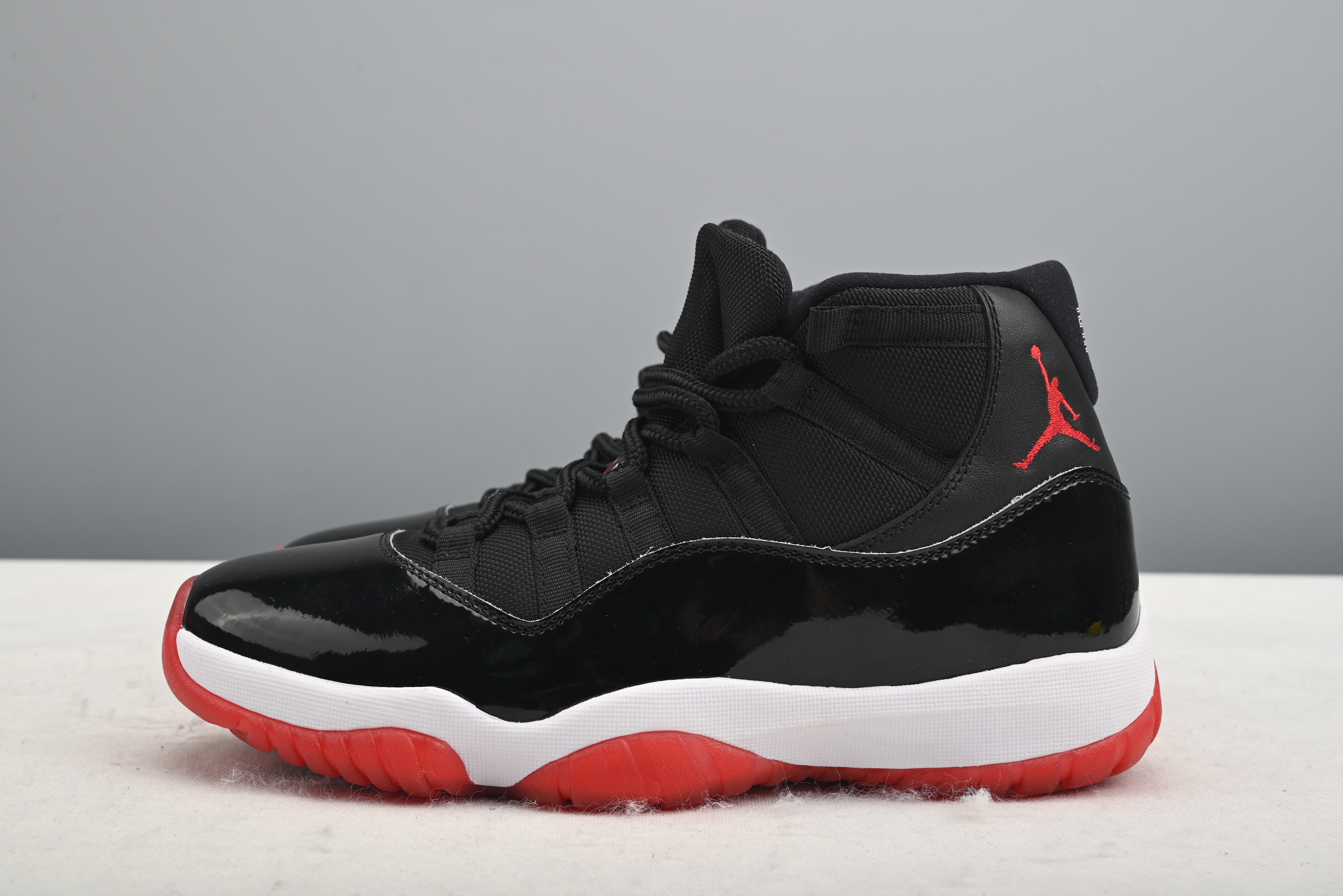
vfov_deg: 29.9
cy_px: 448
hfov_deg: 43.6
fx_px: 1679
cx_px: 672
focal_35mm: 45
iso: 100
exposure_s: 1/200
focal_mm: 45
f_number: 11
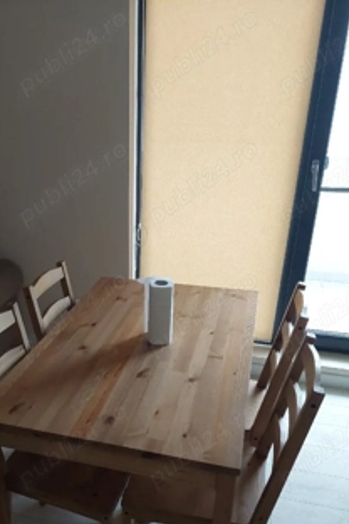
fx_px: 465
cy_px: 334
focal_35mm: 32
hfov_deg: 40.4
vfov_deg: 57.8
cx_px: 106
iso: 400
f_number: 1.8
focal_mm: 5.23
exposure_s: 1/50
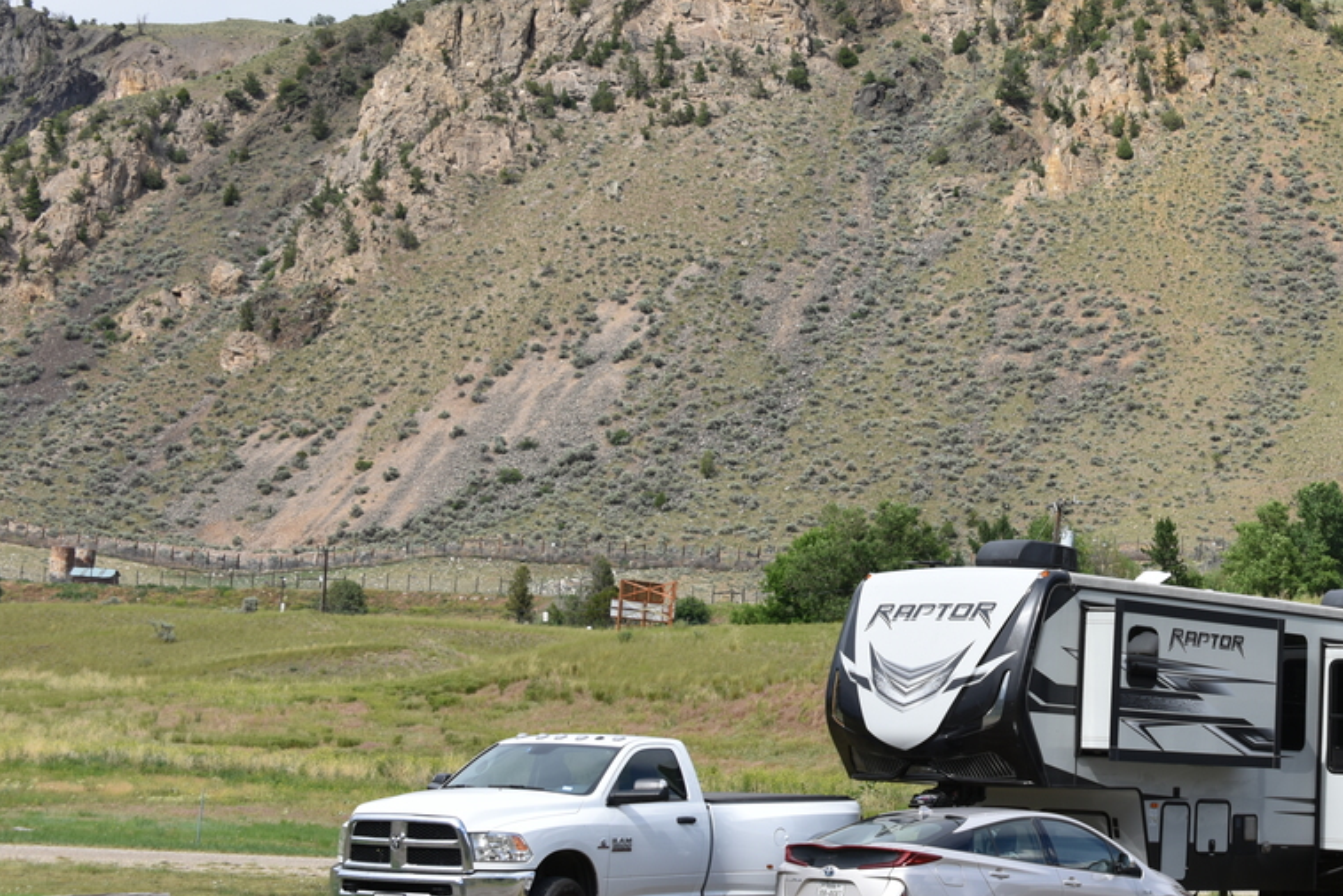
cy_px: 374
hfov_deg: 27.7
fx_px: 2649
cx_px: 1119
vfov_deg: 19.2
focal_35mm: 71
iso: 100
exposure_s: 1/250
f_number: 8
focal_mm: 42
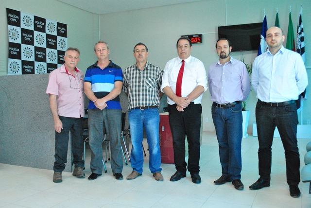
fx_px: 311
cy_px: 104
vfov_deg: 36.9
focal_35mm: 36
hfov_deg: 53.1
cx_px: 156
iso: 1600
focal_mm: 24
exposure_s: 1/80
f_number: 5.6
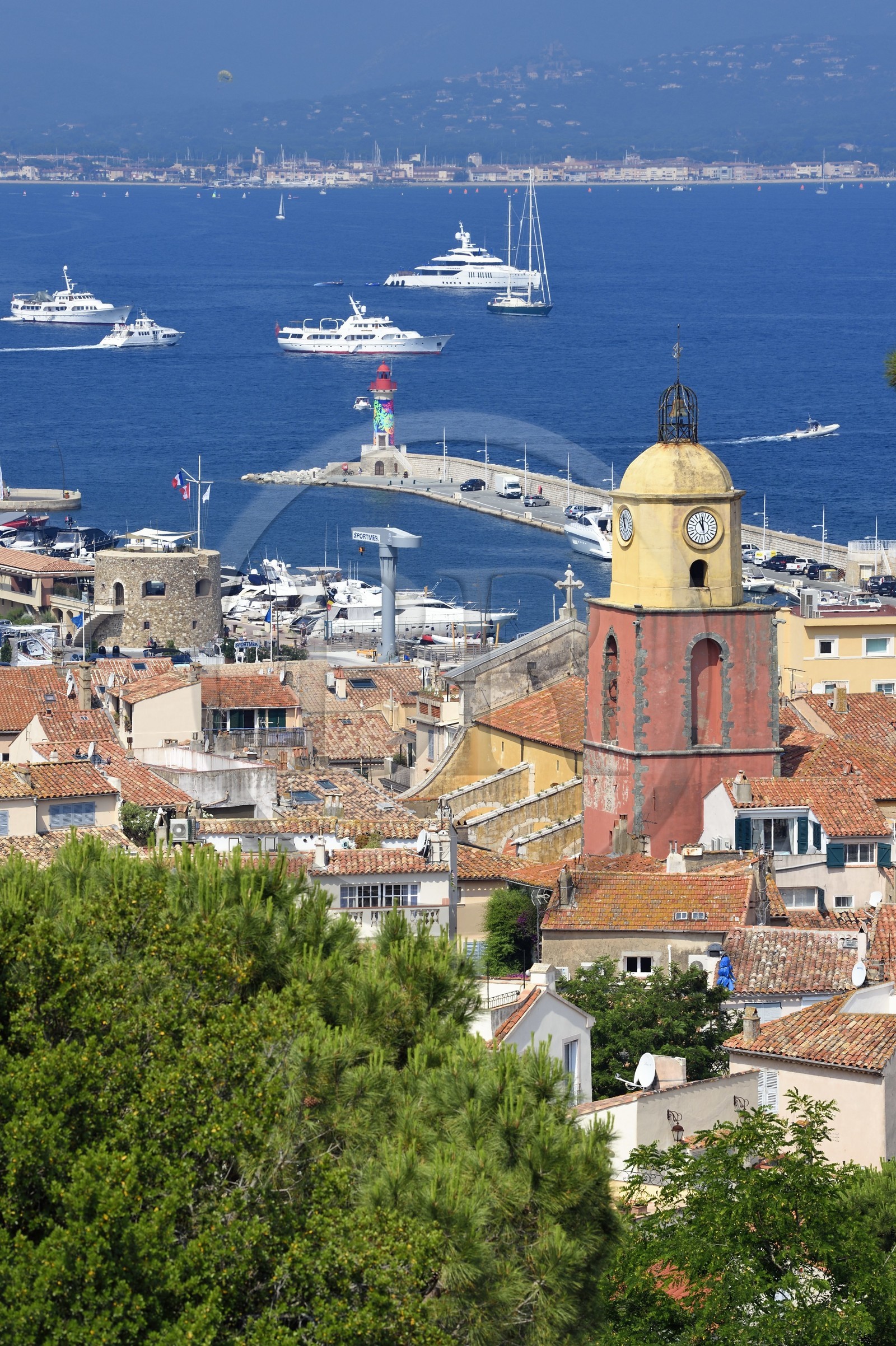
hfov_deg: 8.1
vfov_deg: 12.1
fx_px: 6353
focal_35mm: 170
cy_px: 673
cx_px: 448
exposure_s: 1/400
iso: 200
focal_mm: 170
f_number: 11
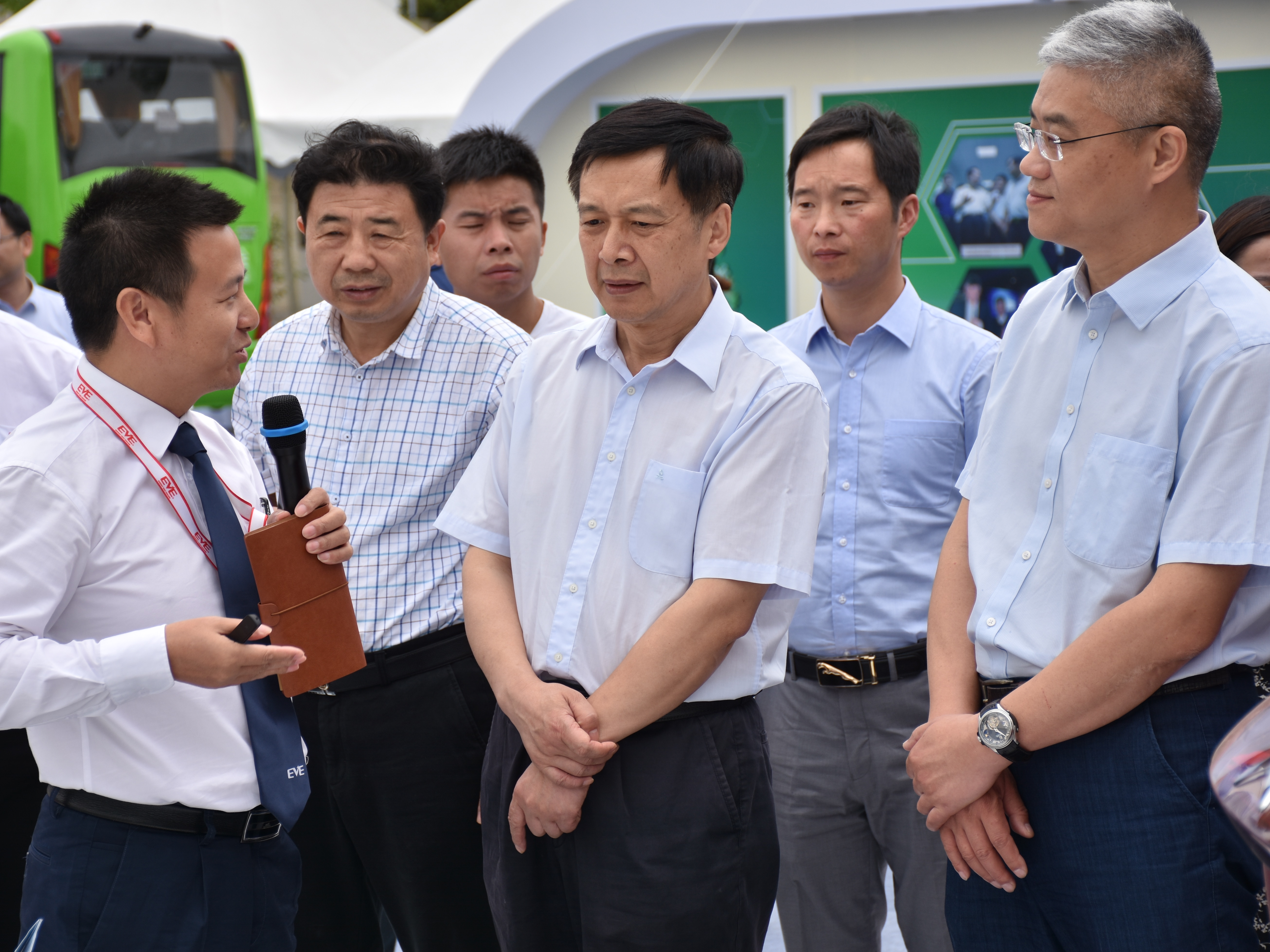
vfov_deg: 12.8
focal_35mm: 116
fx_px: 4256
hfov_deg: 17.0
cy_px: 477
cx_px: 605
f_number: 5
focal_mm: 70
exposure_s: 1/320
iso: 100
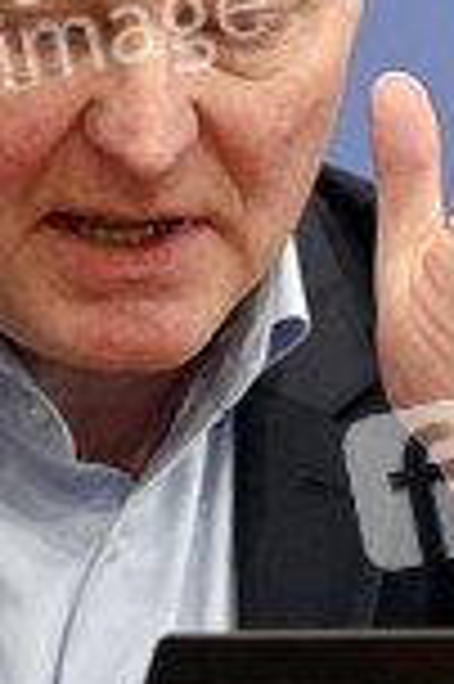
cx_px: 166
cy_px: 238
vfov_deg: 8.7
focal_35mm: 237
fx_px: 4493
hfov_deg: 5.8
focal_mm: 90
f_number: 7.1
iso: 4000
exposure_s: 1/400
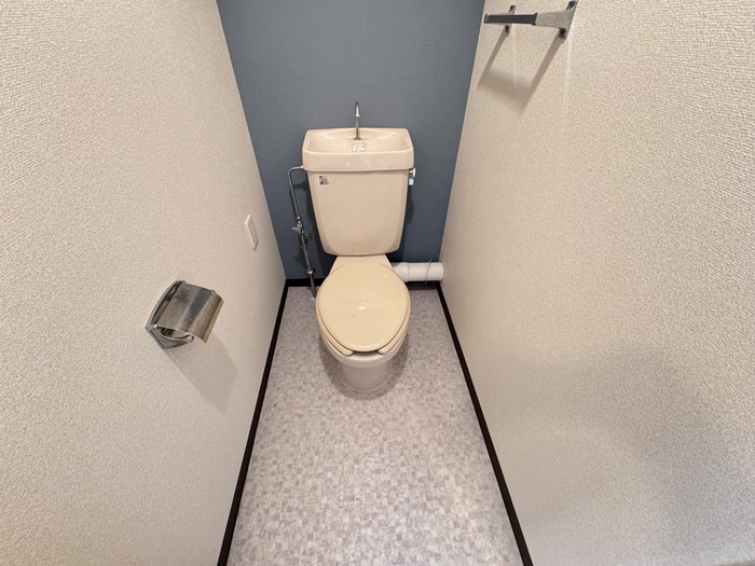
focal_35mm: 14
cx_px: 378
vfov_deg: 85.7
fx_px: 305
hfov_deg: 102.1
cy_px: 283
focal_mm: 2.22
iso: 640
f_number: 2.2
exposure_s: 1/60
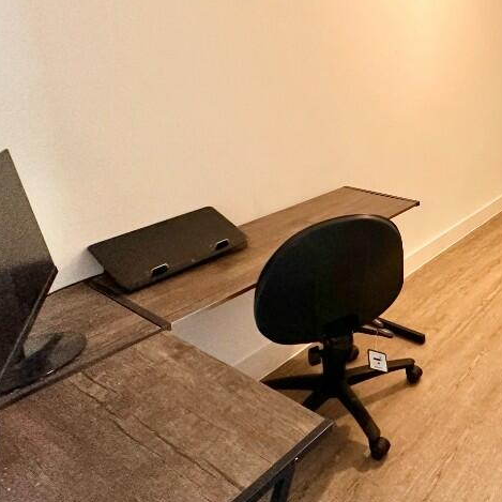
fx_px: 443
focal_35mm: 27
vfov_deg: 55.5
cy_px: 110
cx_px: 526
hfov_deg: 46.8
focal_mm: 2.22
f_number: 2.2
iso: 320
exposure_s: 1/83
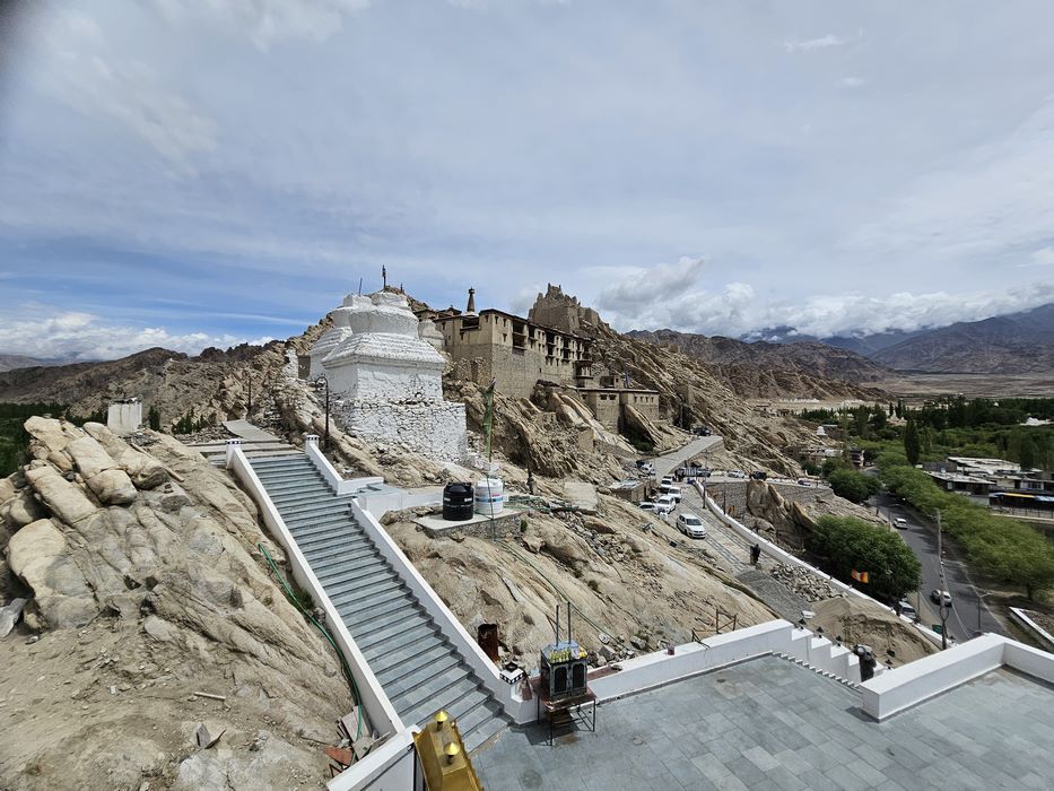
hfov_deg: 106.2
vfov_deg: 89.9
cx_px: 527
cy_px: 396
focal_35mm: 13
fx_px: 396
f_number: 2.2
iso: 50
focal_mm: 2.2
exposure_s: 1/6444
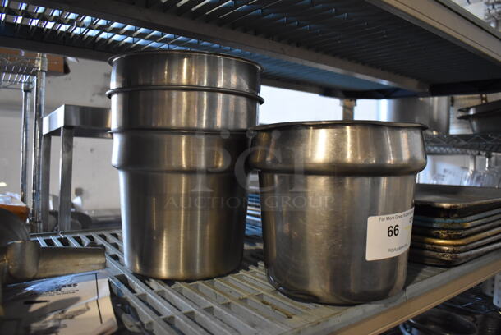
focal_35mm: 27
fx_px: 376
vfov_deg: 48.0
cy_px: 168
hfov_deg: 67.3
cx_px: 250
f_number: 3.5
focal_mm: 18
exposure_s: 1/125
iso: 2500
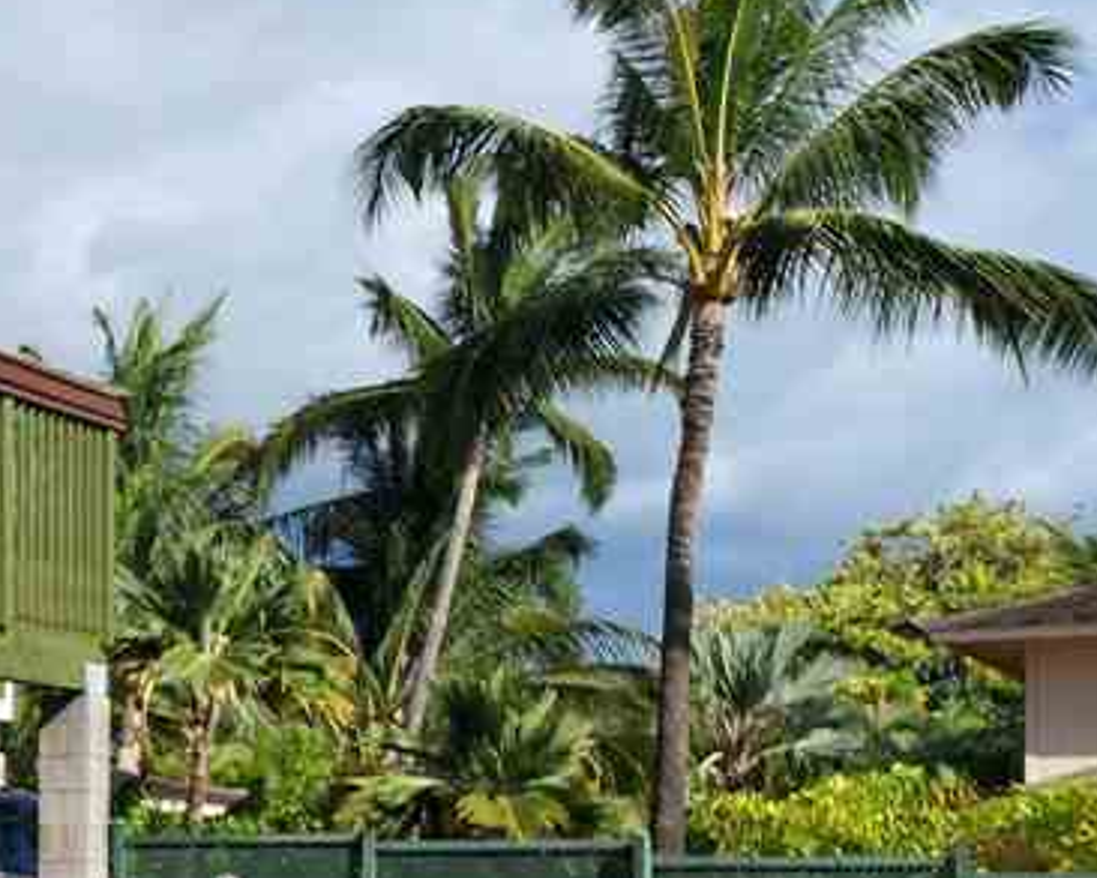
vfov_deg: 18.2
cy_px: 920
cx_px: -653
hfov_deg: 19.5
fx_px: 2663
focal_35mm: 82
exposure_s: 1/1084
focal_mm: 4.6
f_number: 1.8
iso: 40
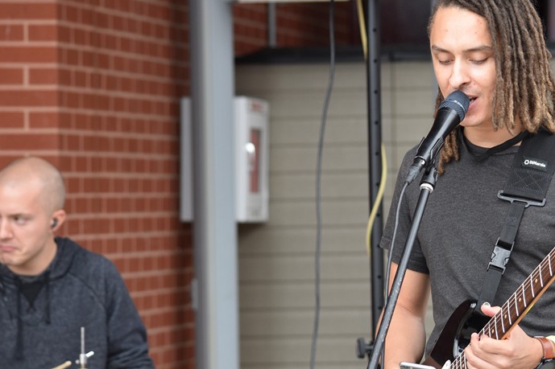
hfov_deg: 9.0
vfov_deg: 6.0
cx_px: 344
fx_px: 3525
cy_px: 174
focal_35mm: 229
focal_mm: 105
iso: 400
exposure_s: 1/80
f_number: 4.8
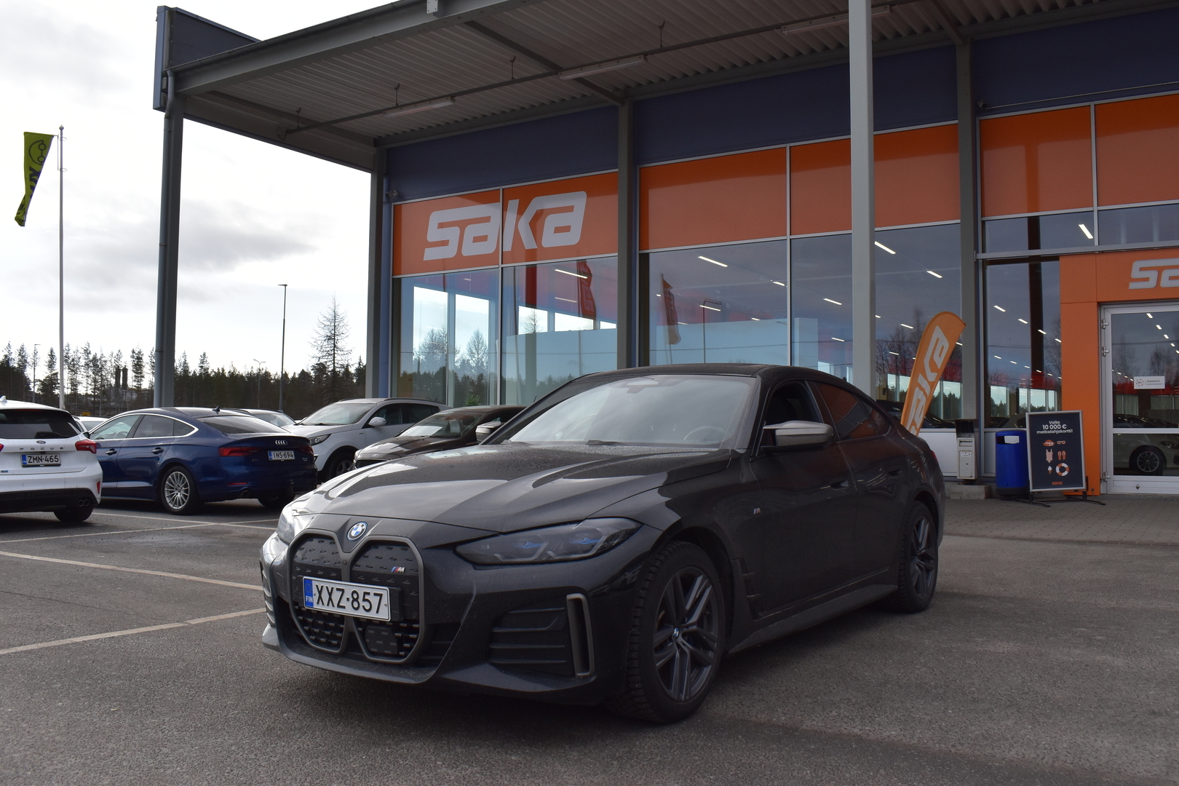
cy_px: 393
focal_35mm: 32
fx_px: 1032
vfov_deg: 41.7
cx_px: 590
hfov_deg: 59.5
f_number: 11
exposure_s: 1/500
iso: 400
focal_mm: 21
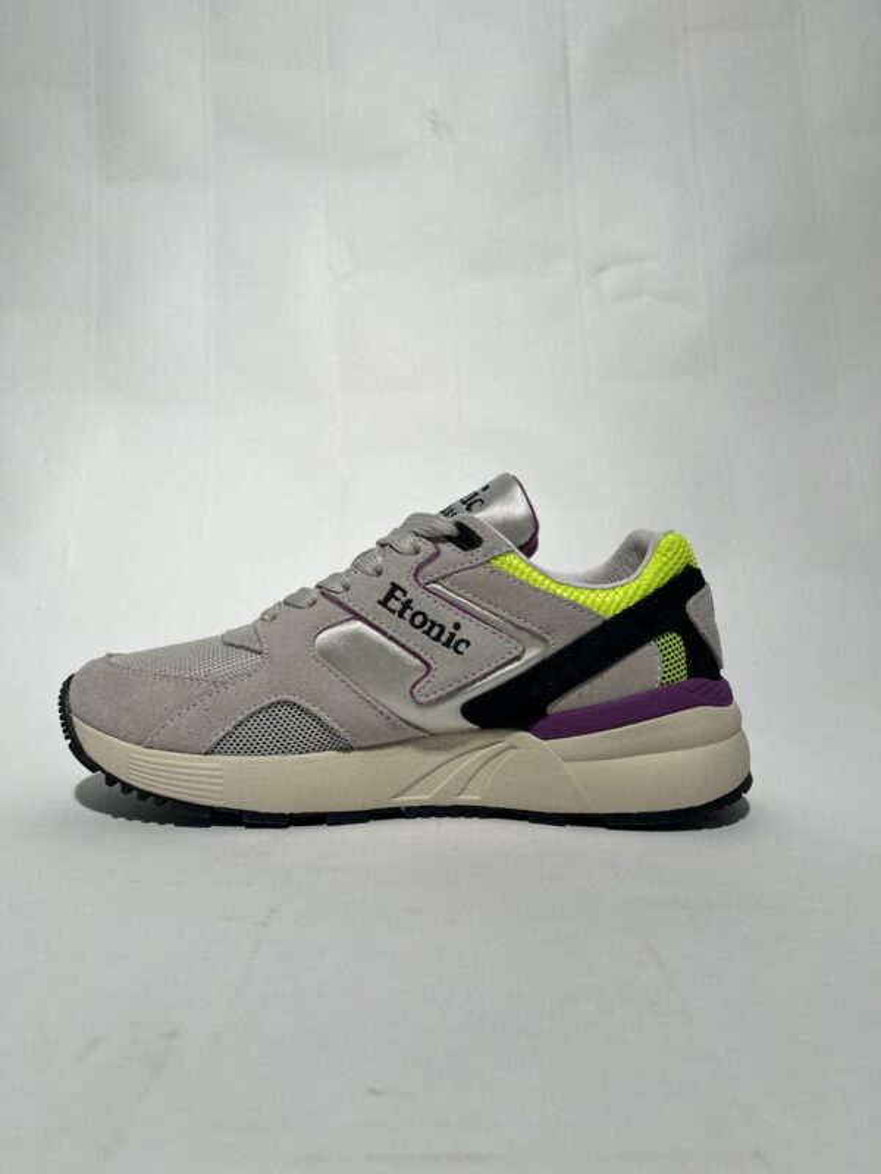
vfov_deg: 67.3
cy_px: 587
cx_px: 440
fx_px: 882
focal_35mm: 26
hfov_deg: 53.1
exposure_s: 1/696
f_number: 1.6
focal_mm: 5.1
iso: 50
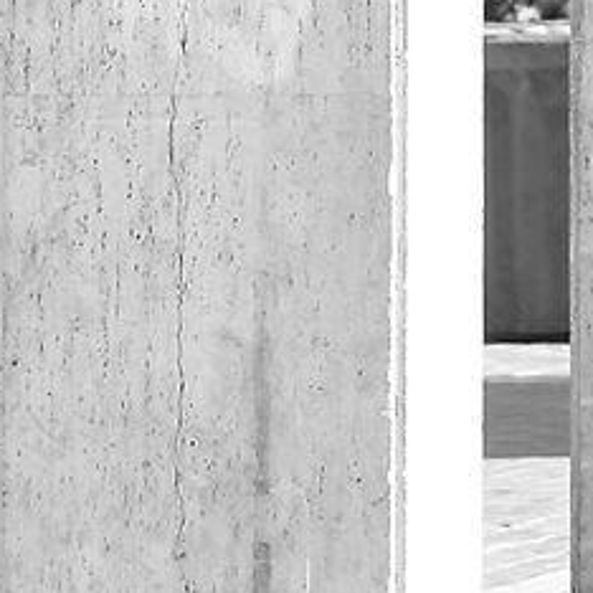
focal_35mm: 786
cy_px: -1673
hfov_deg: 2.2
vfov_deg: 2.2
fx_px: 15234
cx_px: 1401
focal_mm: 60
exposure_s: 1/800
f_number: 2.4
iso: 200
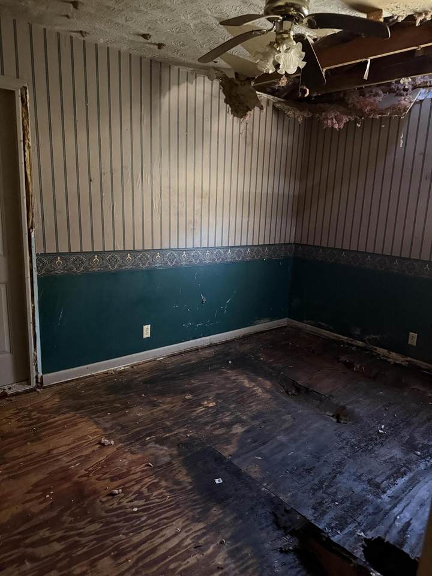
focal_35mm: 24
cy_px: 288
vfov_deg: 71.6
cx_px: 216
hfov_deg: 56.8
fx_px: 399
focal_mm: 6.76
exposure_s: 1/30
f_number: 1.78
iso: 1250
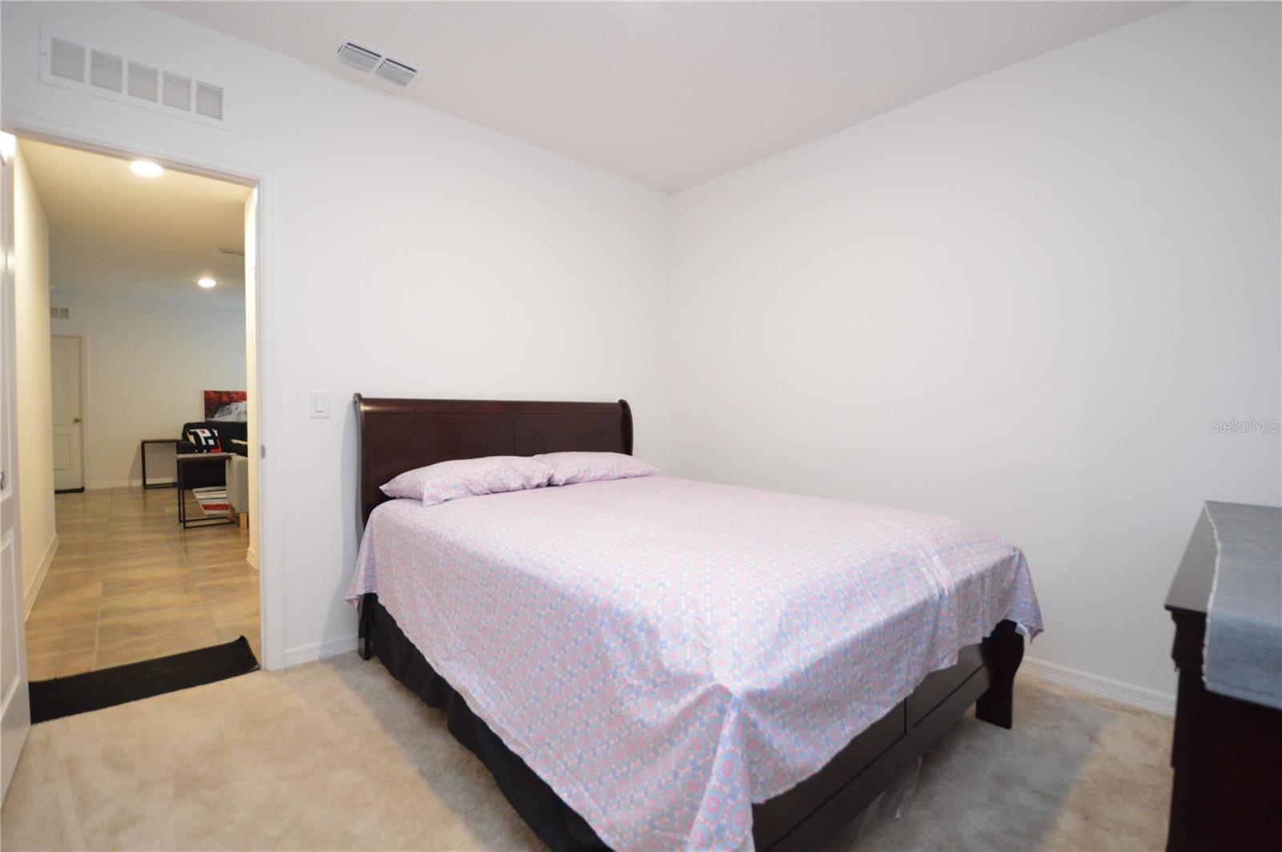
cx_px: 641
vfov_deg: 77.2
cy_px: 426
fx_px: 534
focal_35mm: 15
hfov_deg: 100.5
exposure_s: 1/60
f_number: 3.5
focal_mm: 10
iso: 1800
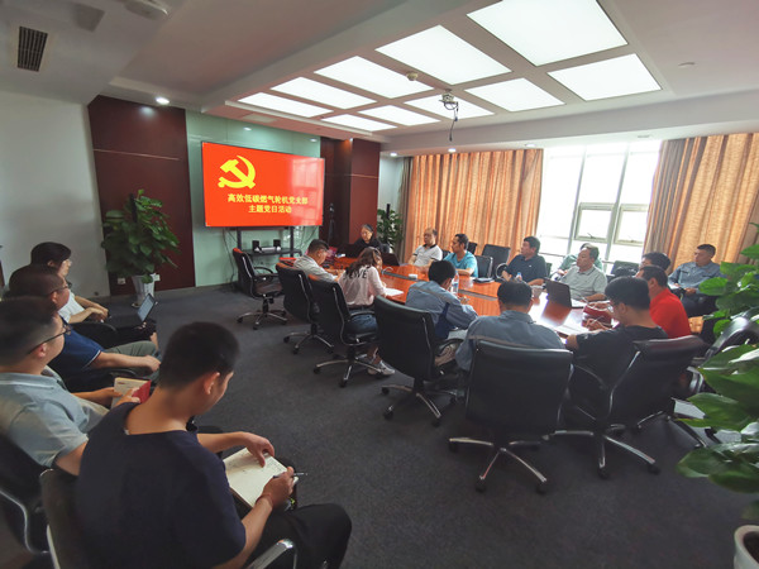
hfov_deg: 91.0
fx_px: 373
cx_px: 380
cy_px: 284
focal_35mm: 17
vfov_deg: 74.7
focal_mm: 2.26
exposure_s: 1/50
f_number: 2.2
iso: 125
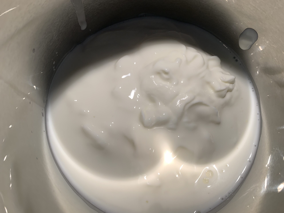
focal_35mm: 26
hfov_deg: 67.3
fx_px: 213
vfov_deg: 53.1
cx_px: 142
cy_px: 106
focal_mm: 4.25
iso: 32
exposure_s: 1/100
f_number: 1.8
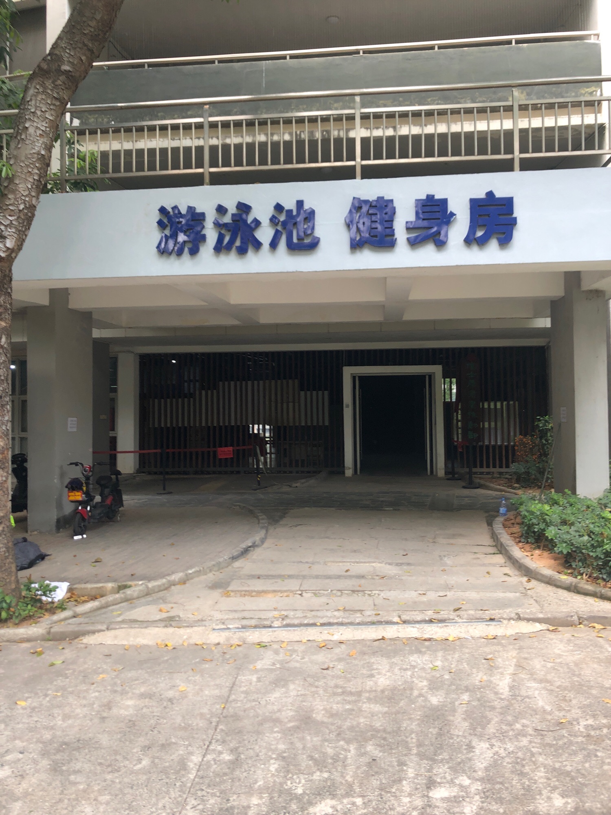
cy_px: 408
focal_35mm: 28
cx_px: 306
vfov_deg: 63.4
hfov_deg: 49.7
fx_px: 659
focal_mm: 3.99
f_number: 1.8
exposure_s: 1/120
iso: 32
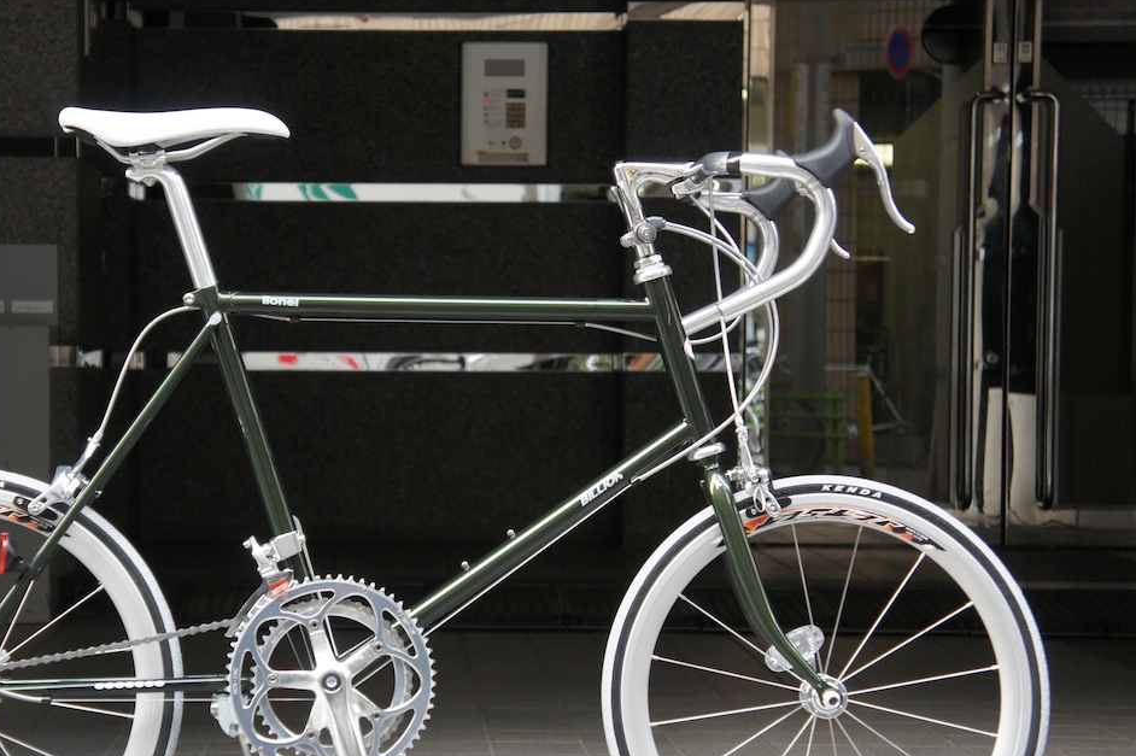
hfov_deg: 22.1
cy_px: 470
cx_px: 375
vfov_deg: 14.9
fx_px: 2891
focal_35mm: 92
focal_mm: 45
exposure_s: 1/80
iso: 500
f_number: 5
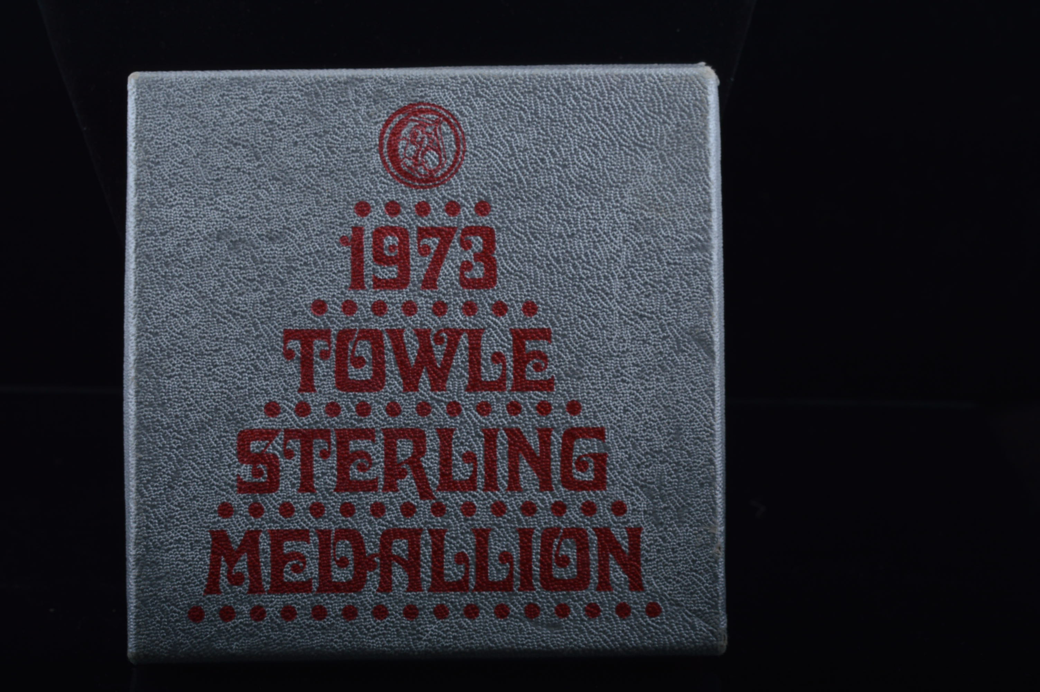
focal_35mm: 90
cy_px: 346
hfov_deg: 22.6
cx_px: 520
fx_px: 2598
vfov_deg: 15.2
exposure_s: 1/200
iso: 200
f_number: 16
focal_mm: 60
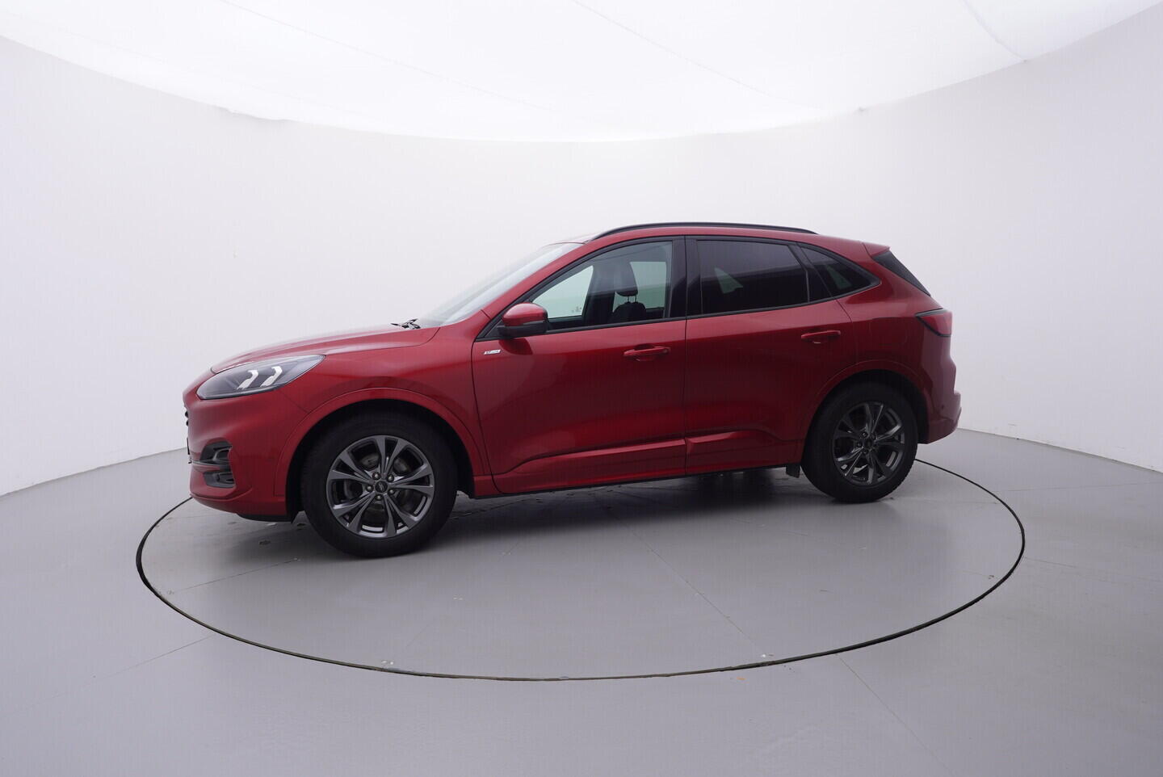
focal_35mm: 22
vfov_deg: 56.2
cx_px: 582
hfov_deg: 77.3
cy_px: 388
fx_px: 727
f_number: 5
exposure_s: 1/80
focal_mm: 15
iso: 200
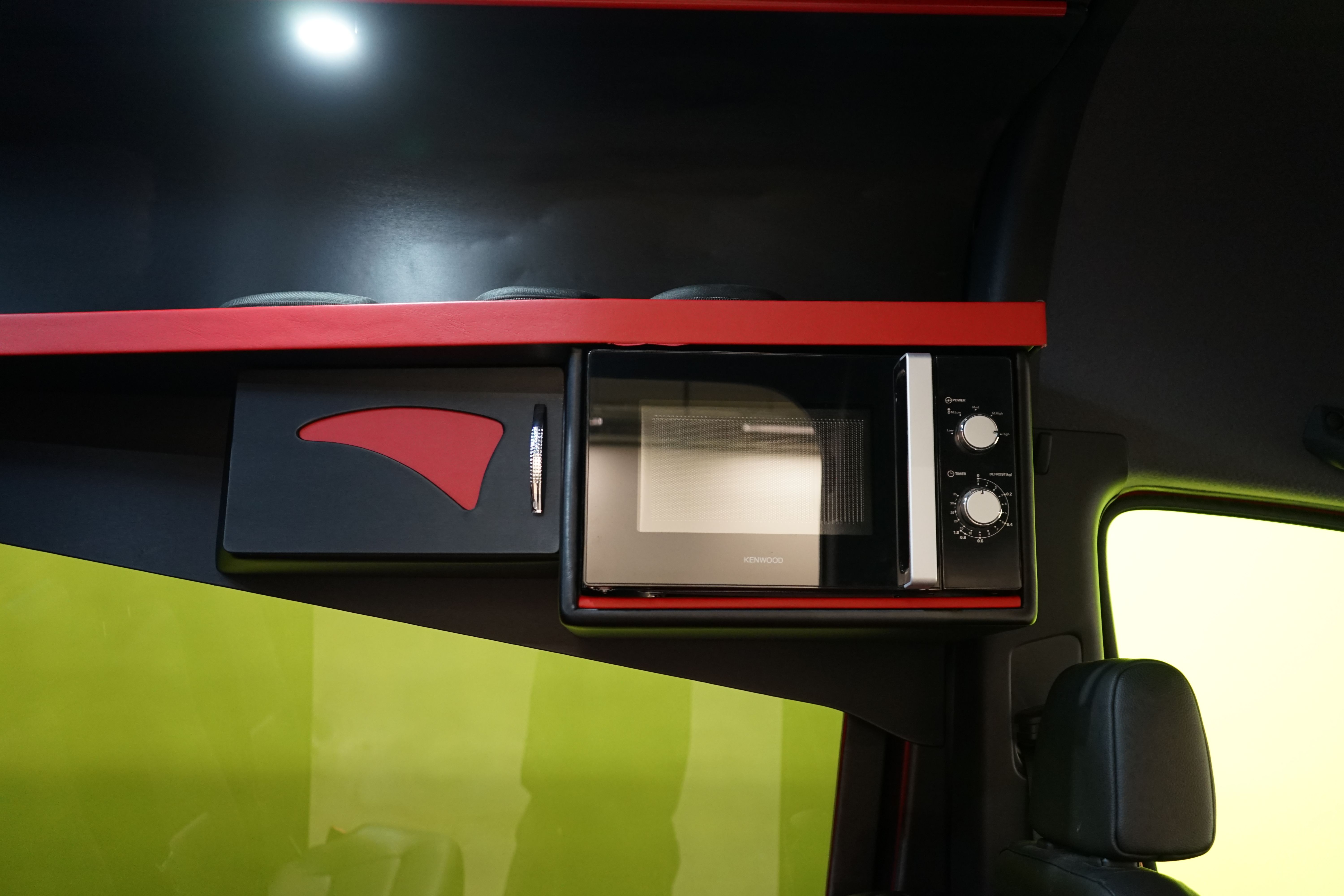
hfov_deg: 55.8
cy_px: 448
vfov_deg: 38.9
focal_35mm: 34
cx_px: 672
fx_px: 1269
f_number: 4
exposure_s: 1/30
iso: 1600
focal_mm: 34
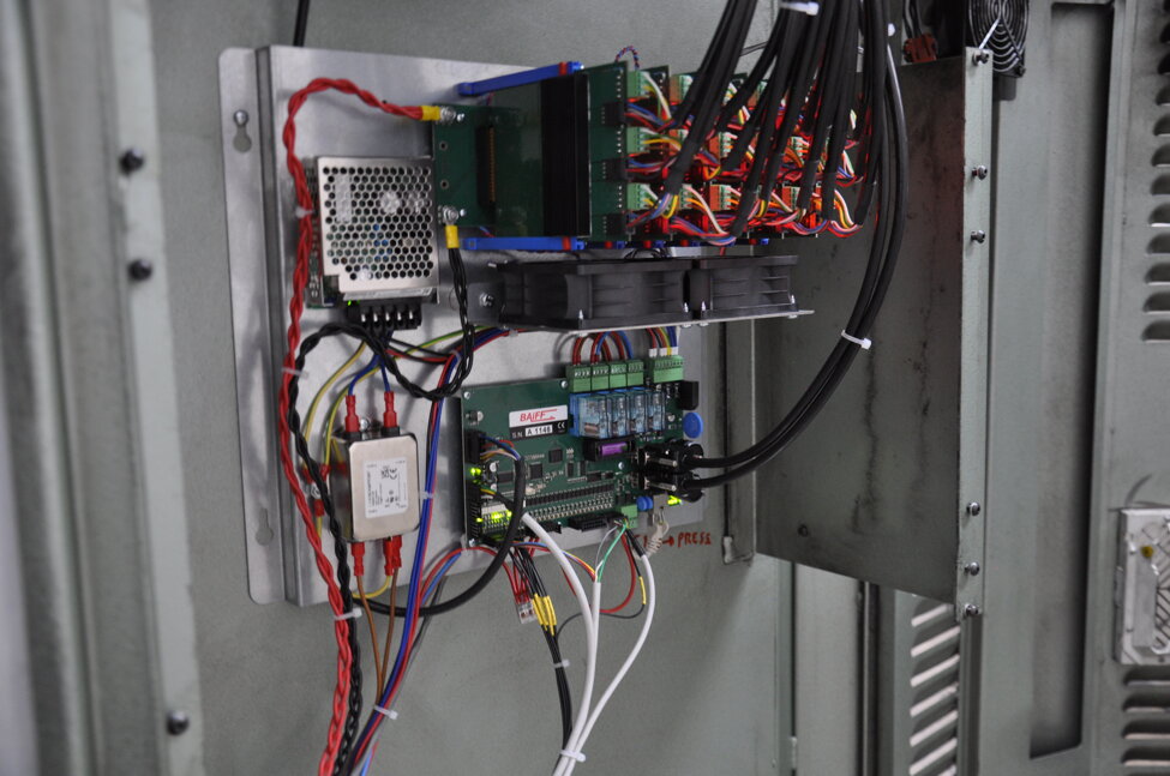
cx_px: 585
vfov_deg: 36.8
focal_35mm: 36
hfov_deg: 53.2
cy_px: 388
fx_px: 1168
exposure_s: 1/15
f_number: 4
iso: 720
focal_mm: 24
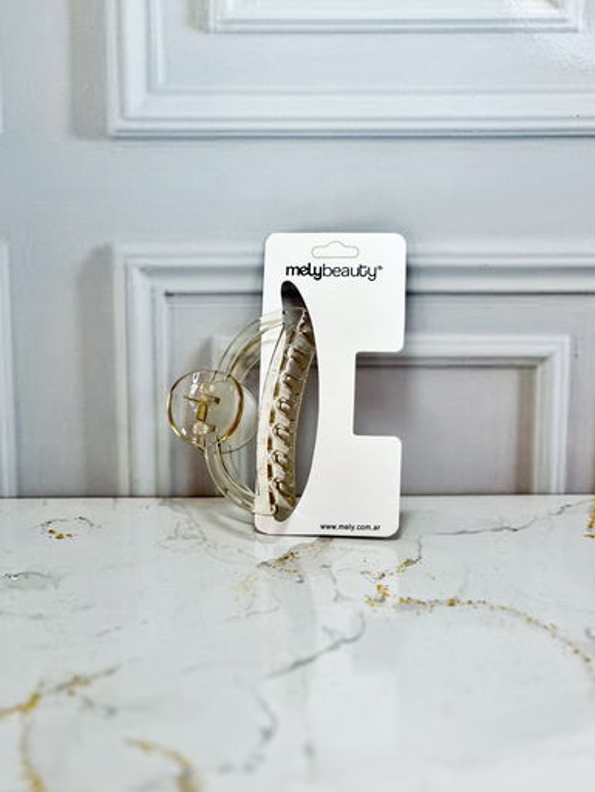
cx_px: 297
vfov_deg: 24.4
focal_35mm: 80
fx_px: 1833
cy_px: 401
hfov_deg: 18.4
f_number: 2.8
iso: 80
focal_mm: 9
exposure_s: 1/100
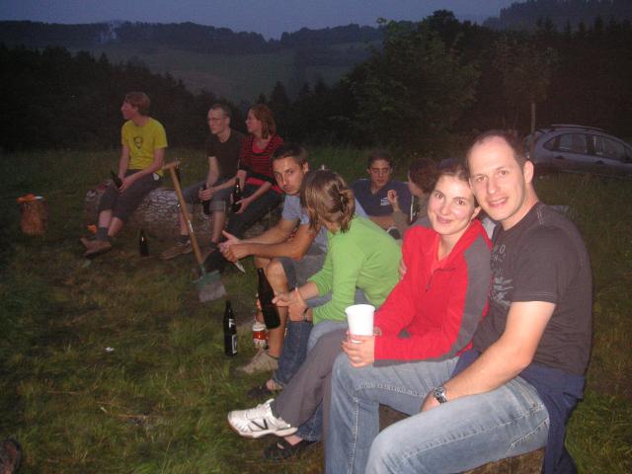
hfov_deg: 50.1
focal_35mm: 37
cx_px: 316
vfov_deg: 38.7
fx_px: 676
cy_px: 237
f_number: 2.8
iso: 160
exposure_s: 1/45
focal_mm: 6.1
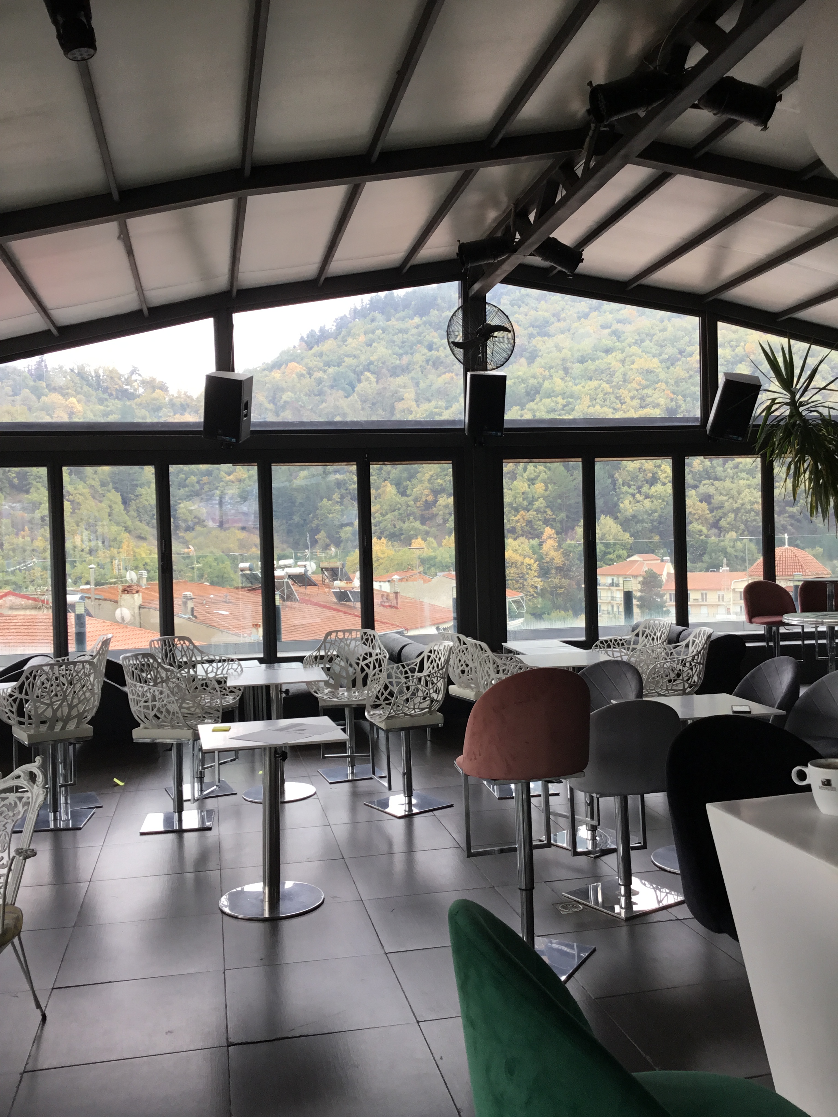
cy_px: 558
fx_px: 1001
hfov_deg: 45.4
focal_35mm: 31
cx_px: 419
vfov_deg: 58.4
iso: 32
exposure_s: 1/50
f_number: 2.4
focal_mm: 3.3
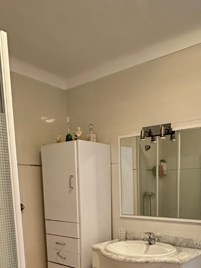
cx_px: 127
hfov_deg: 40.4
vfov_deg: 48.2
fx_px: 271
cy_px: 231
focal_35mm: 35
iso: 1000
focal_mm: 2.22
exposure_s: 1/50
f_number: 2.2
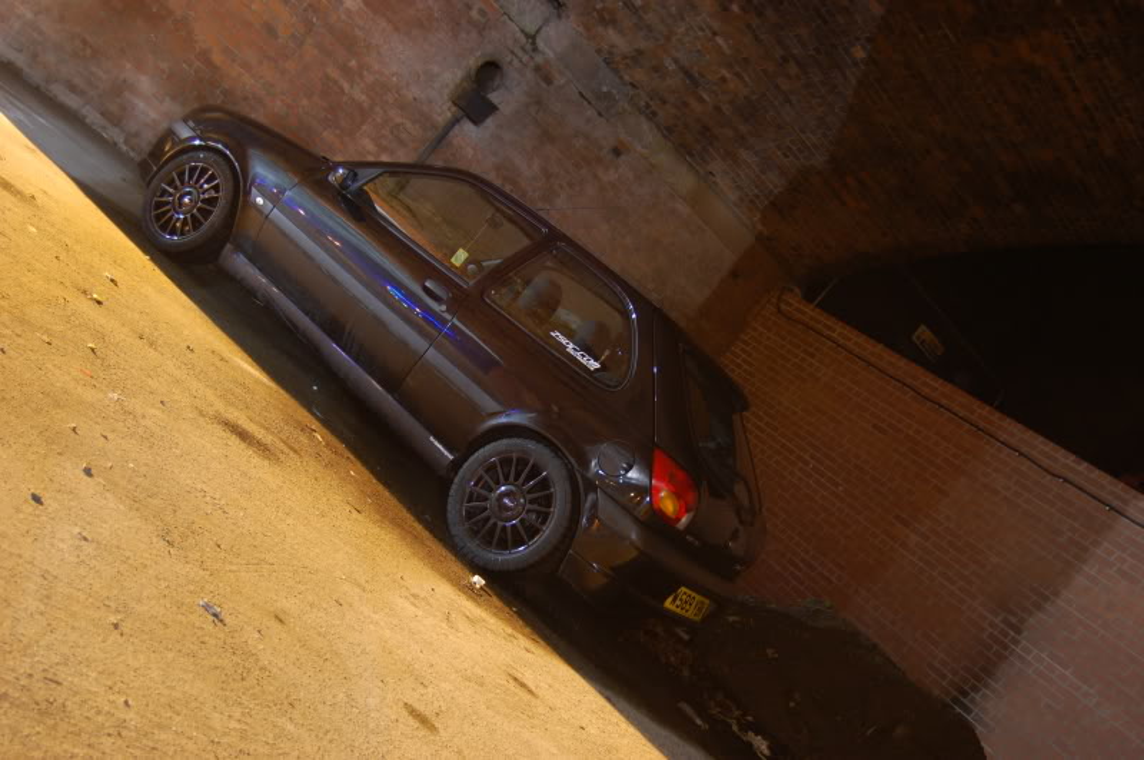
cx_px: 572
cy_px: 380
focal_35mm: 39
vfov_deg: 34.1
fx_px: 1238
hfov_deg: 49.6
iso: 200
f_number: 4.2
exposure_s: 5
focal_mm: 26
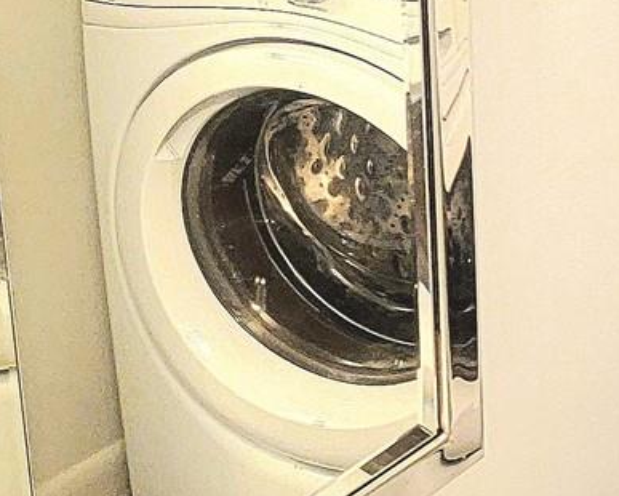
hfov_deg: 12.2
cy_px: 91
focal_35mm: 124
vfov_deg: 12.4
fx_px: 2273
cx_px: 1508
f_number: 1.8
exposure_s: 1/60.2
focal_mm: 6.7
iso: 200
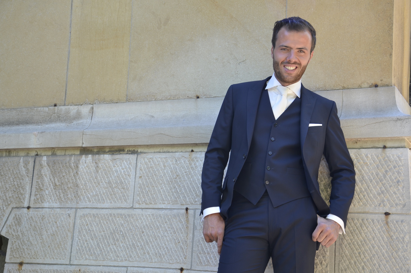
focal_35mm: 60
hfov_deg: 33.5
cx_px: 206
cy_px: 136
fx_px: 684
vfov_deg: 22.5
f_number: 4.5
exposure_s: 1/125
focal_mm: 40
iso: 250
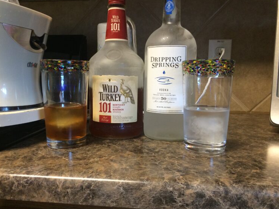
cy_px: 104
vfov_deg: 46.8
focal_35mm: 30
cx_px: 136
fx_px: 242
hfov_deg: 59.9
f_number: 2.2
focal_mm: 4.15
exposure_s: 1/30
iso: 125
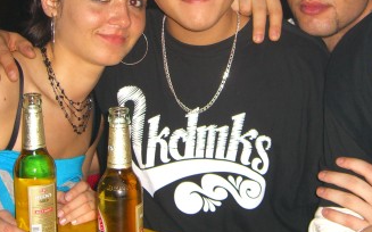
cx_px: 214
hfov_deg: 27.8
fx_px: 750
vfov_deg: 17.3
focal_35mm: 74
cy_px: 19
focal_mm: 7.9
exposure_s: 1/60
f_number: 2.8
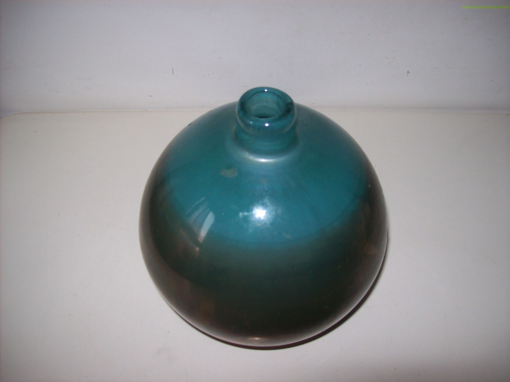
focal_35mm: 36
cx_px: 255
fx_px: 530
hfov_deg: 51.4
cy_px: 191
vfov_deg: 39.6
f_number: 2.7
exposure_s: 1/64
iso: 80
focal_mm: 6
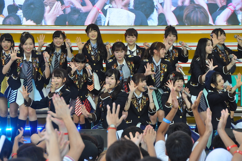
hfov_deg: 9.2
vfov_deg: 6.1
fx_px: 1510
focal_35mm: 225
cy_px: 80
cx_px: 121
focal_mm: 150
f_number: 8
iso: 1000
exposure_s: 1/500
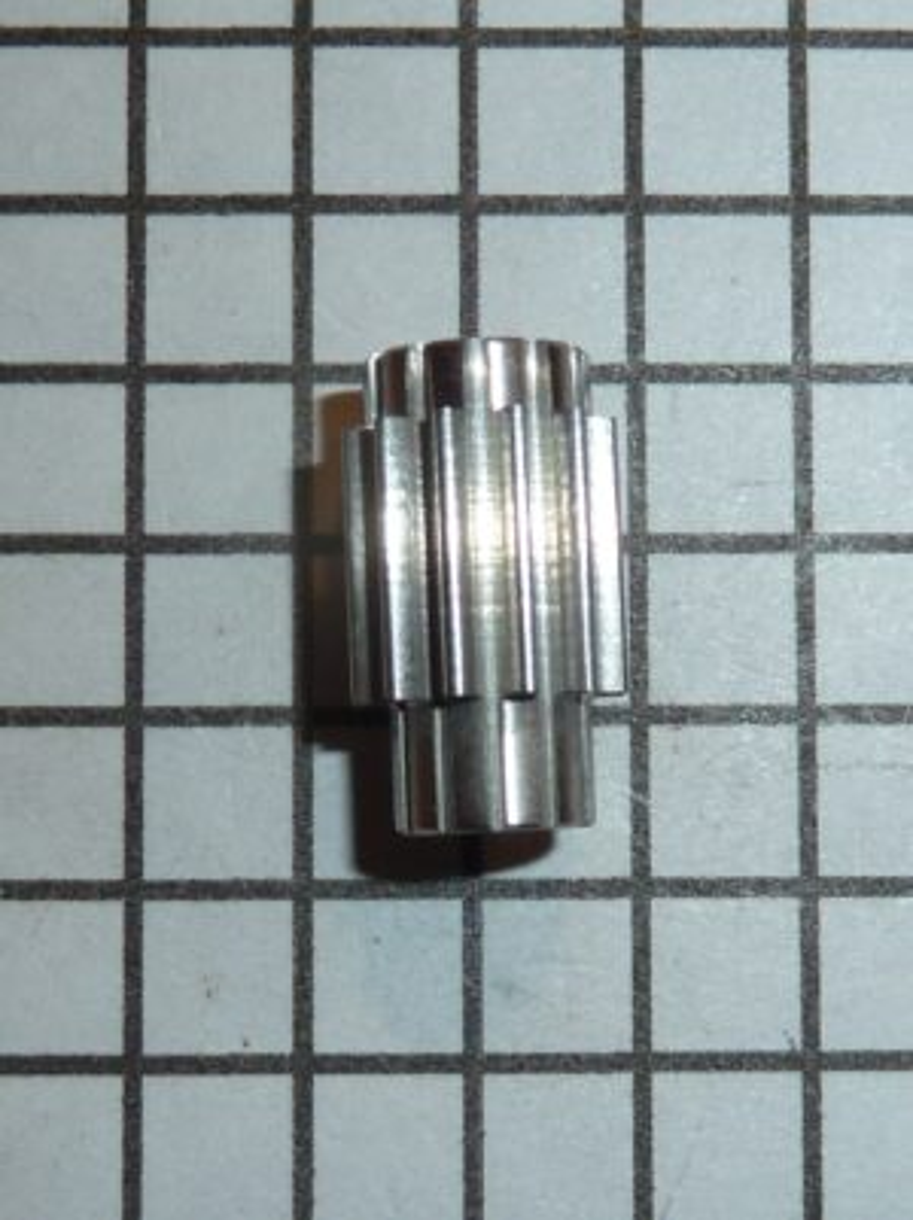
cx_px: 456
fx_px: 881
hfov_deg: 54.8
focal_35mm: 25
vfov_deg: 69.4
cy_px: 610
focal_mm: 4.1
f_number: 3.3
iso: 80
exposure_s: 1/30
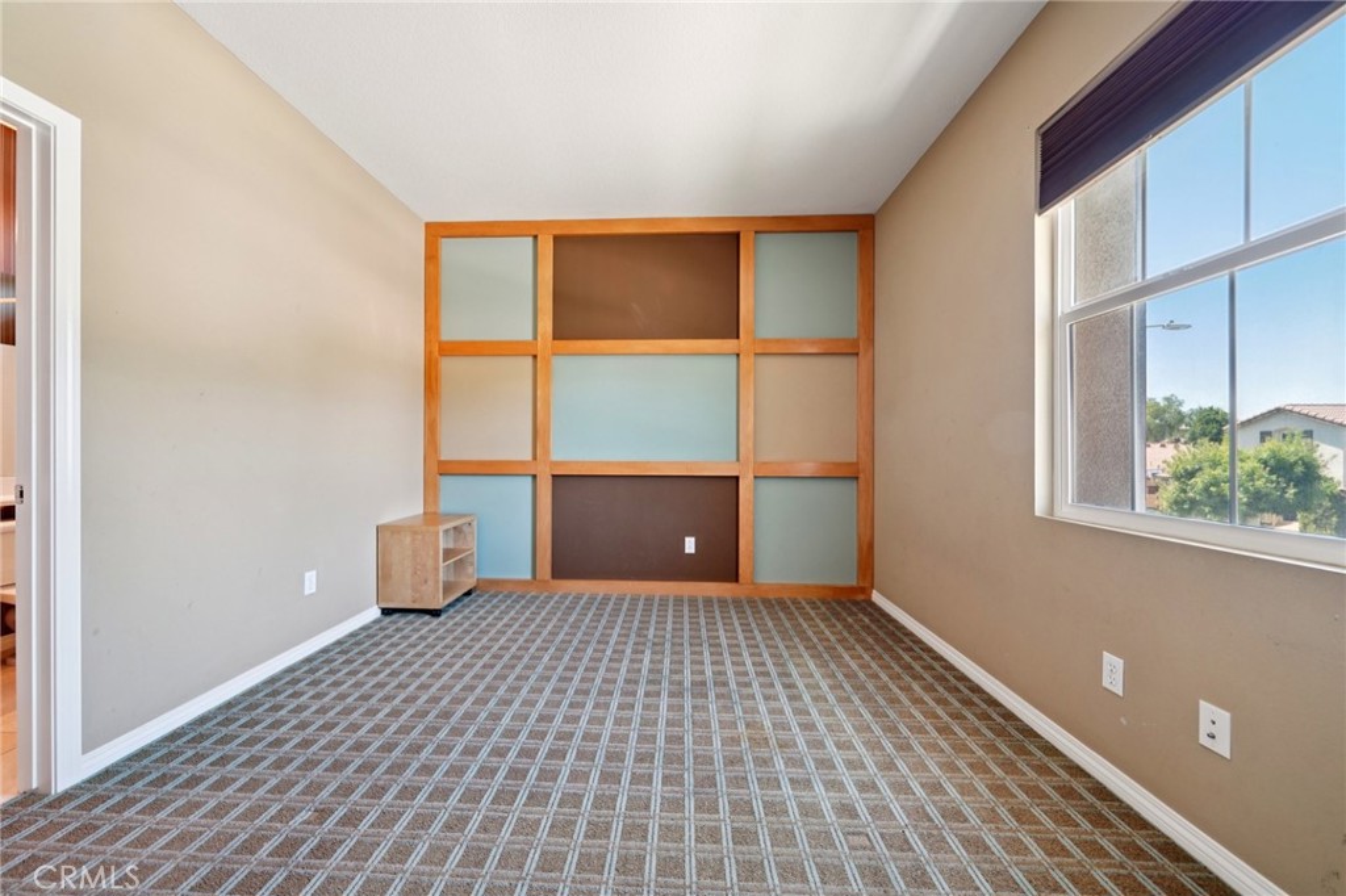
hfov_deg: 112.6
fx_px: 448
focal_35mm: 12
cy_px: 448
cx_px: 673
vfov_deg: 90.0
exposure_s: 1/6
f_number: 8
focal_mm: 12
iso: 400
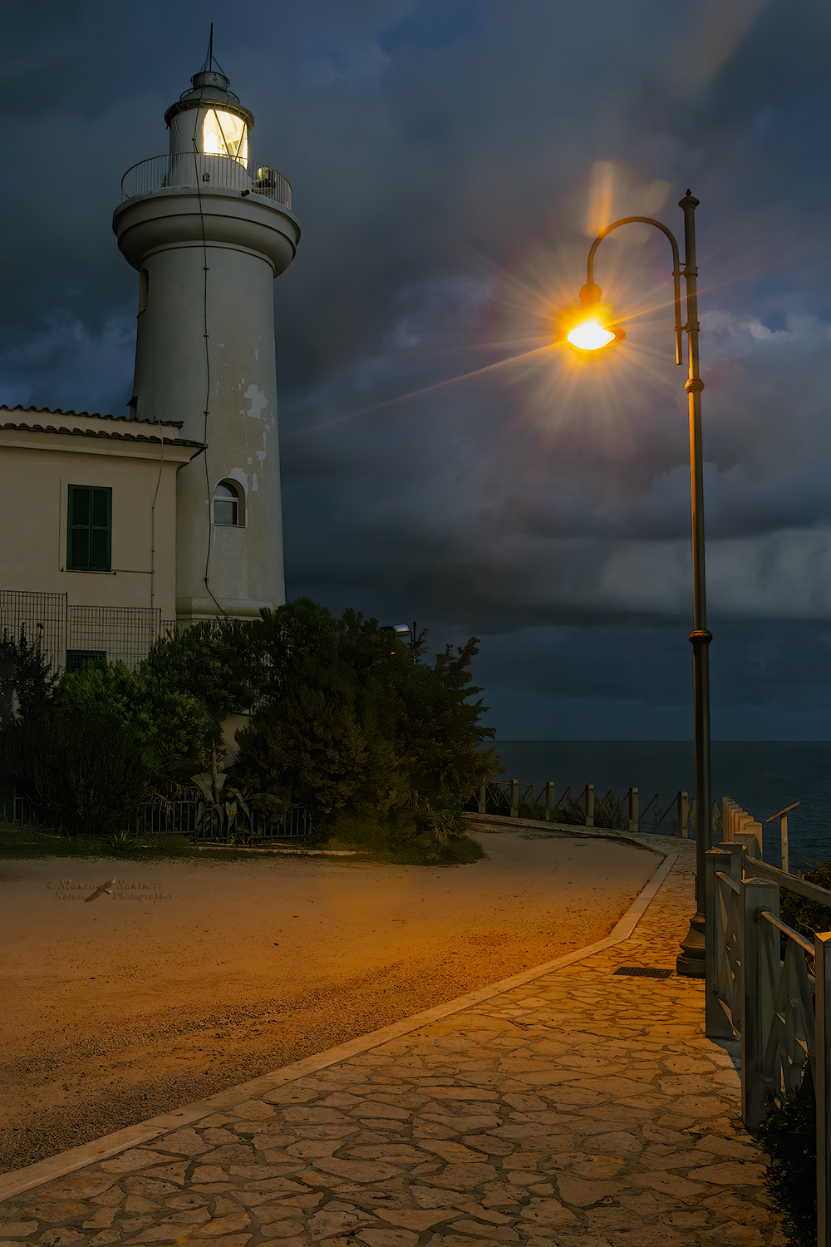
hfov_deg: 41.7
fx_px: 1091
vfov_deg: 59.5
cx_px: 416
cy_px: 624
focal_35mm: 32
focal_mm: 21
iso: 1250
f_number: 13
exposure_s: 1/8
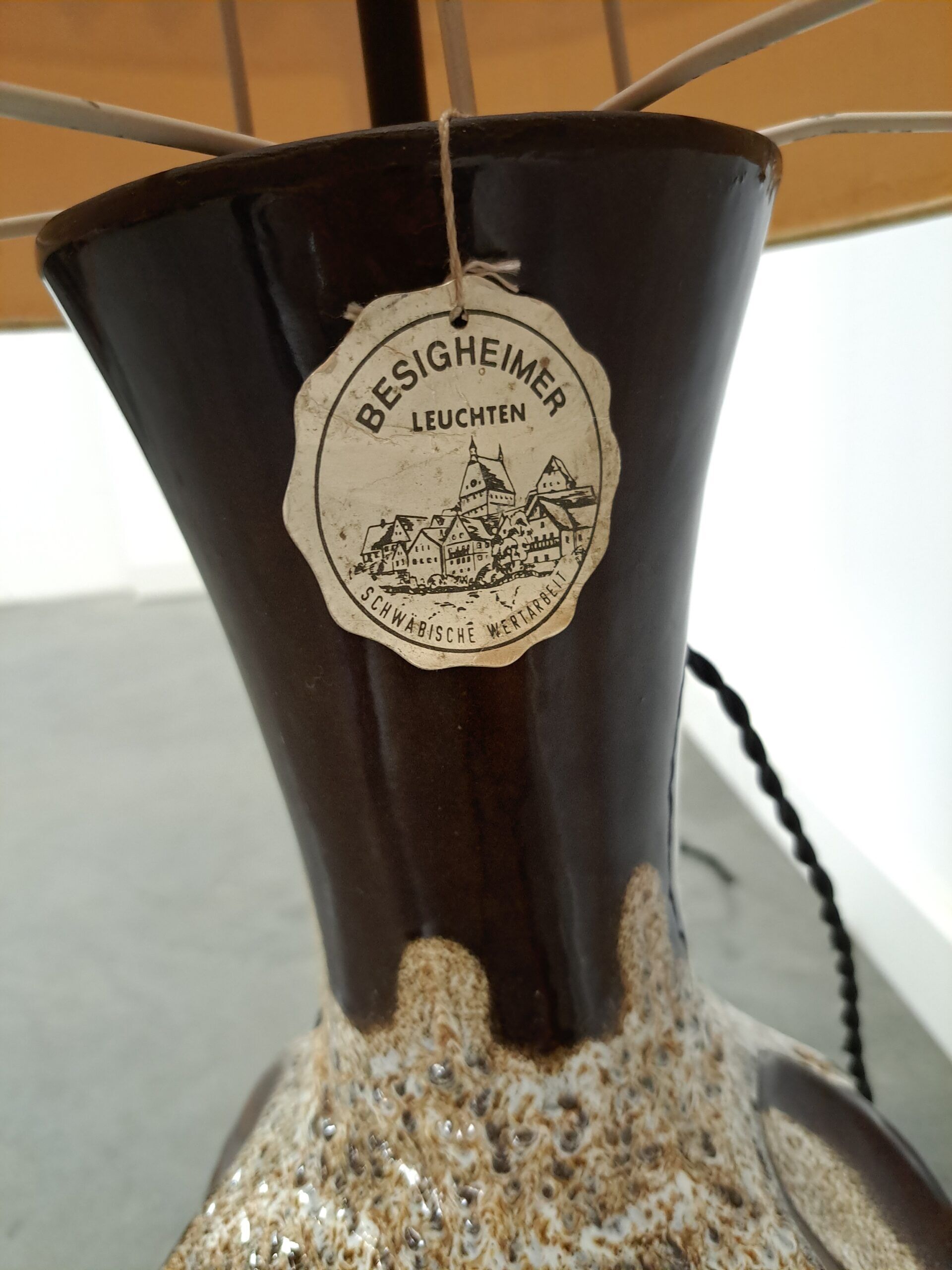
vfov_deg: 71.6
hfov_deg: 56.8
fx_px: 880
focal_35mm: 24
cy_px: 635
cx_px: 476
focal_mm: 5.23
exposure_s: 1/33
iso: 400
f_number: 1.8
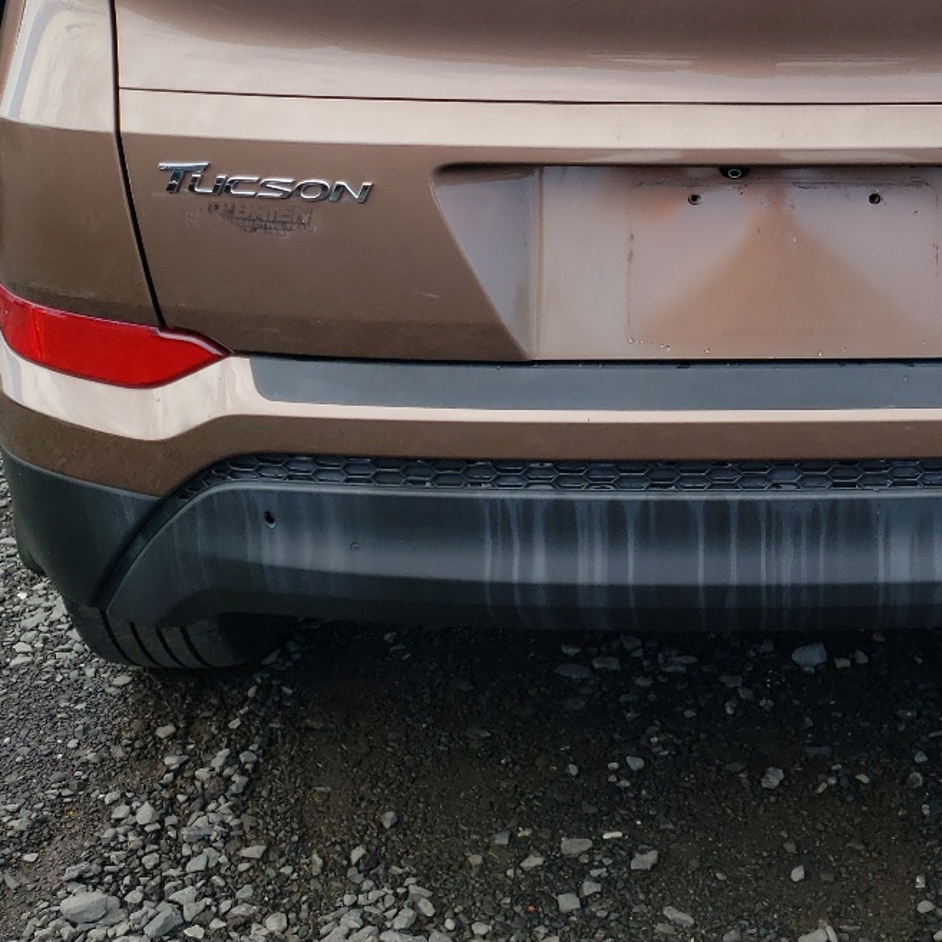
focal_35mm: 56
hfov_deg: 29.7
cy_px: 125
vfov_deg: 29.5
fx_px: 1724
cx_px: 787
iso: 50
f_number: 1.5
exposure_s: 1/1111
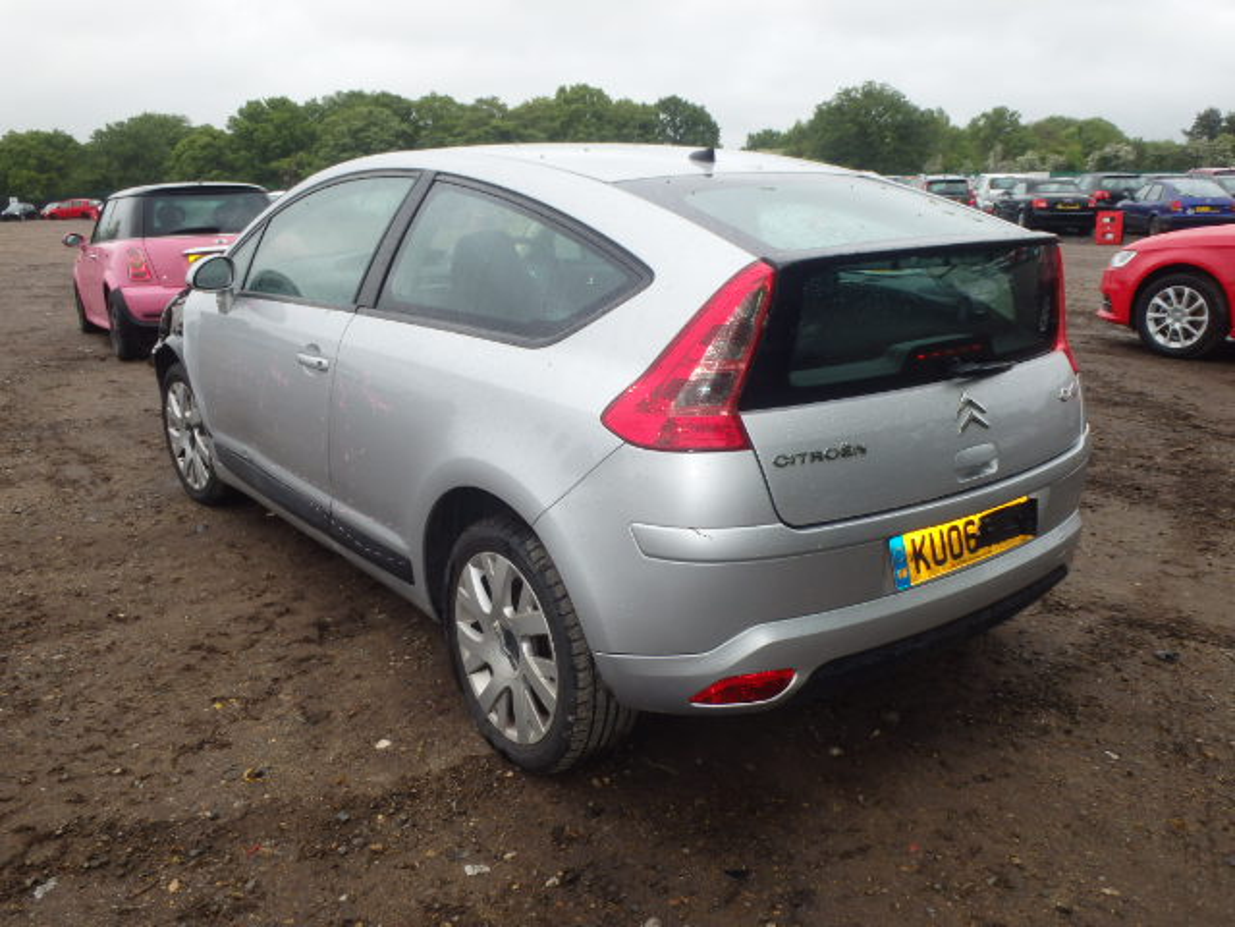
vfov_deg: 46.8
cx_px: 618
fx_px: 1070
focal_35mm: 30
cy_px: 464
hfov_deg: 60.0
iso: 125
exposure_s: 1/250
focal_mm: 5.4
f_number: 4.1
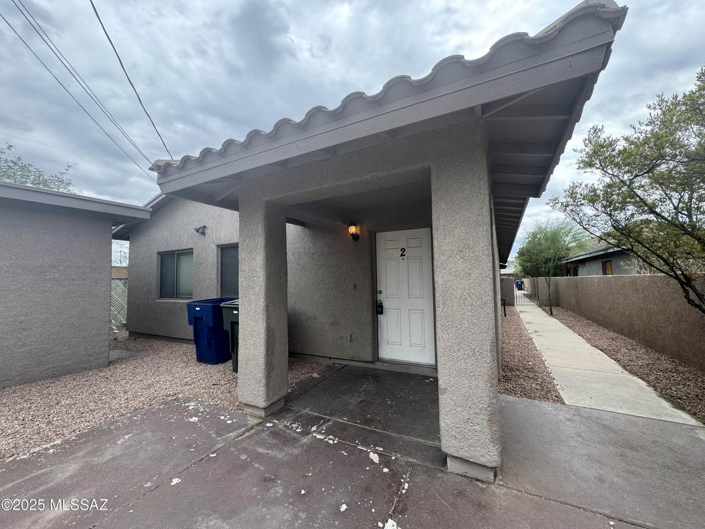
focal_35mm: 14
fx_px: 285
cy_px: 264
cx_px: 352
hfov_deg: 102.1
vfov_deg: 85.7
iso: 40
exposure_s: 1/347
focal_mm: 2.22
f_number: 2.2
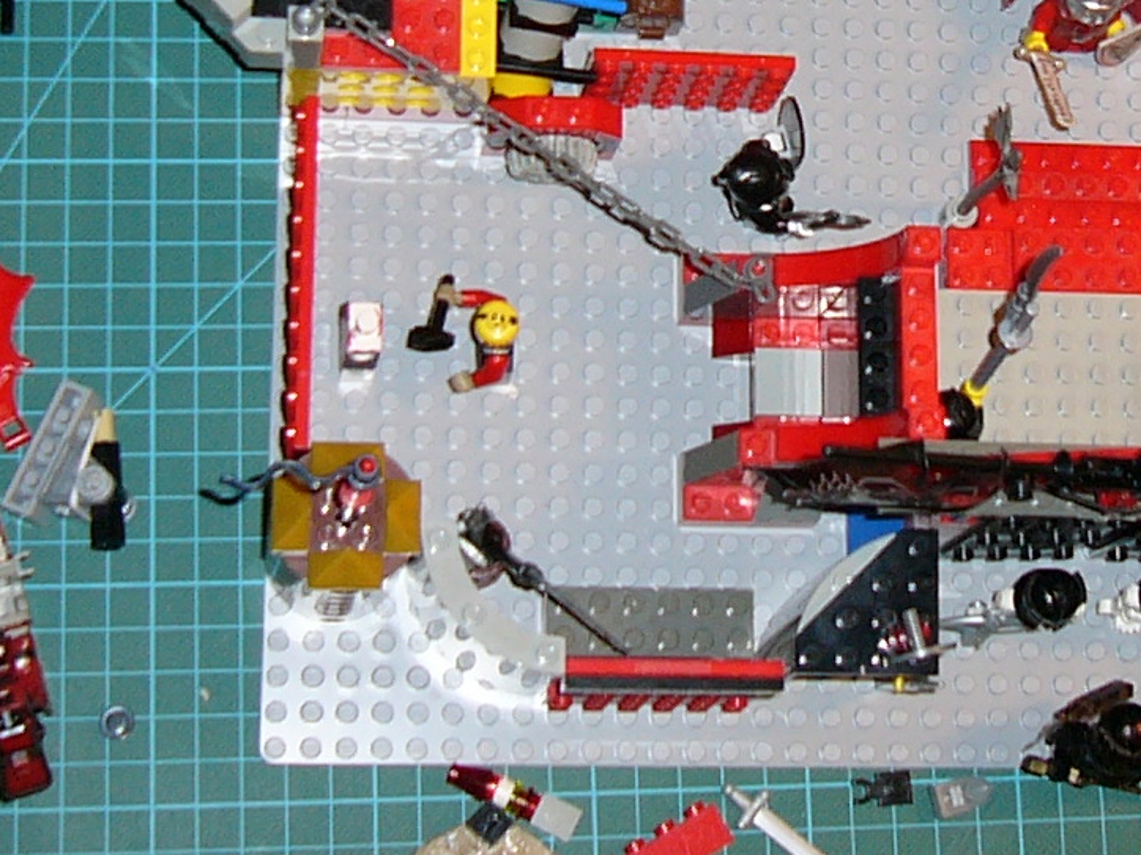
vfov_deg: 14.7
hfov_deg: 19.8
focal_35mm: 99
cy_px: -16
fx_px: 3263
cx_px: 779
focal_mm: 5.8
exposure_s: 1/60
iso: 100
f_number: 2.8
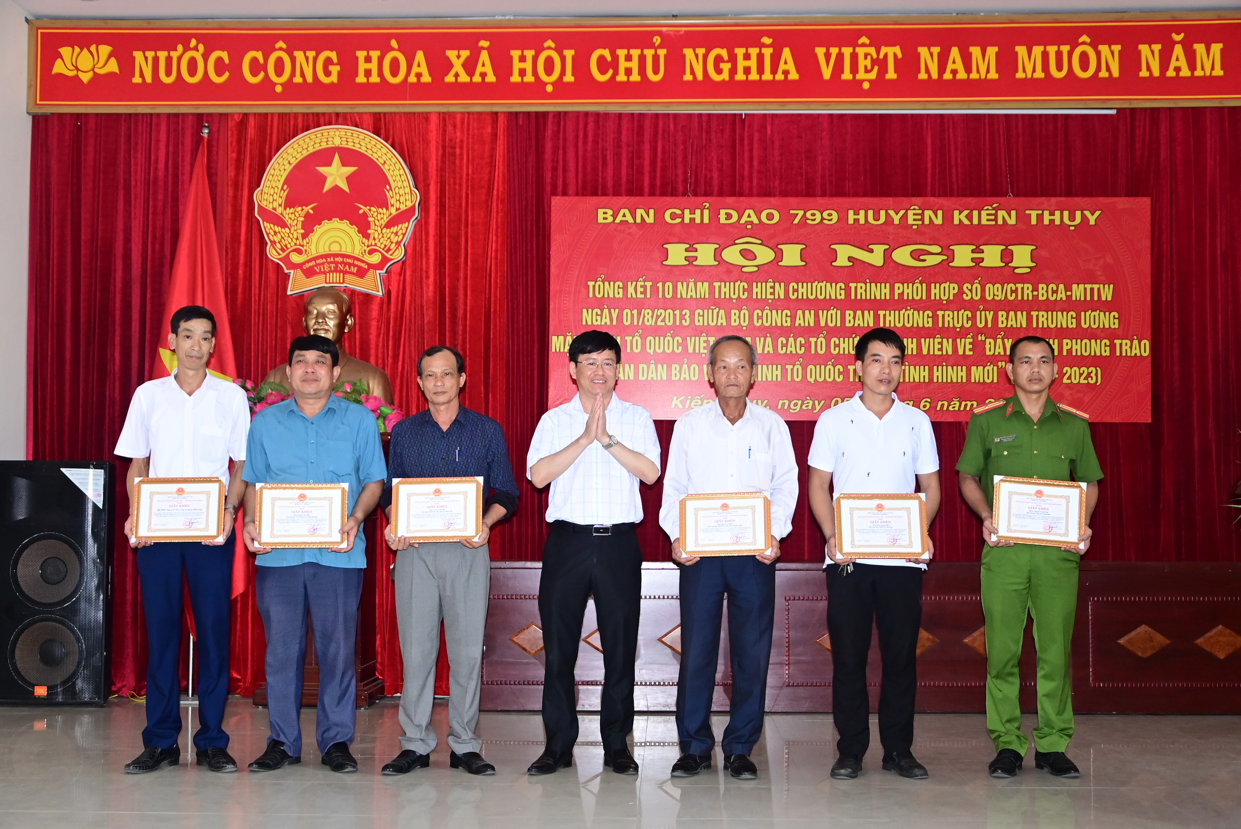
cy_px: 414
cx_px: 620
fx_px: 1449
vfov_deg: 32.0
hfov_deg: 46.4
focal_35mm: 42
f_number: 5
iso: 2000
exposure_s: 1/200
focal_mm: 28
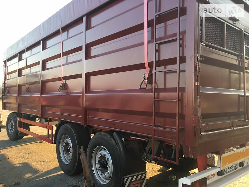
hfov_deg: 61.7
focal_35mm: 29
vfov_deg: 48.2
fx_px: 209
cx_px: 124
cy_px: 94
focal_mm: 4.2
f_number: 2.2
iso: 25
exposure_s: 1/100
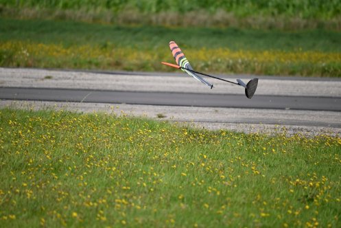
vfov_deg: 3.4
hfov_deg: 5.2
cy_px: 114
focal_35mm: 400
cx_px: 170
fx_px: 3791
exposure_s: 1/1600
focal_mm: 400
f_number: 6.3
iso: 320
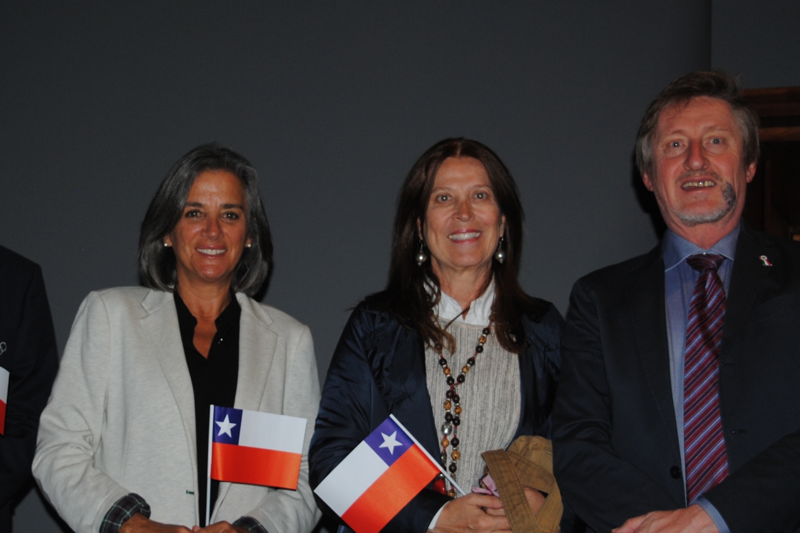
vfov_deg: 22.0
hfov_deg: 32.4
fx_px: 1372
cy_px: 275
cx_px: 301
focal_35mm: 62
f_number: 4
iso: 200
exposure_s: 1/60
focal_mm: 27
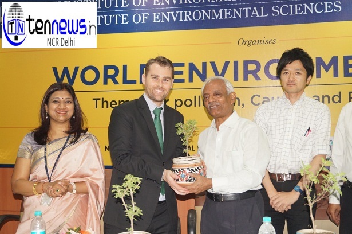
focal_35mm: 52
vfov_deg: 25.9
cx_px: 176
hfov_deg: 38.2
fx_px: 508
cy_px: 117
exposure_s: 1/60
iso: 400
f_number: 4.5
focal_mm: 35
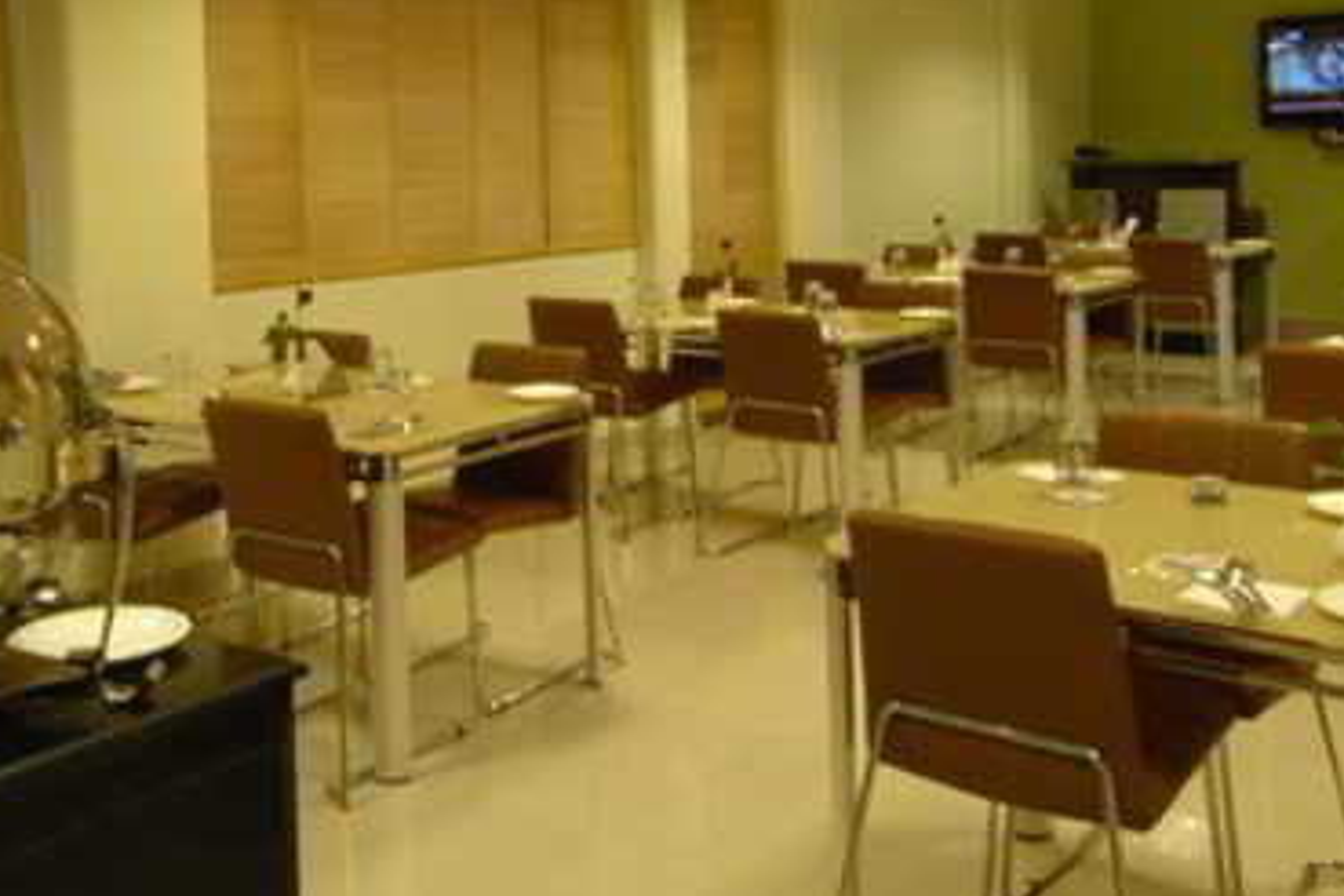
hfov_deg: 49.3
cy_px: 199
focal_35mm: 39
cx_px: 550
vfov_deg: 33.4
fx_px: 1456
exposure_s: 1/10
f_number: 11
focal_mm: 12
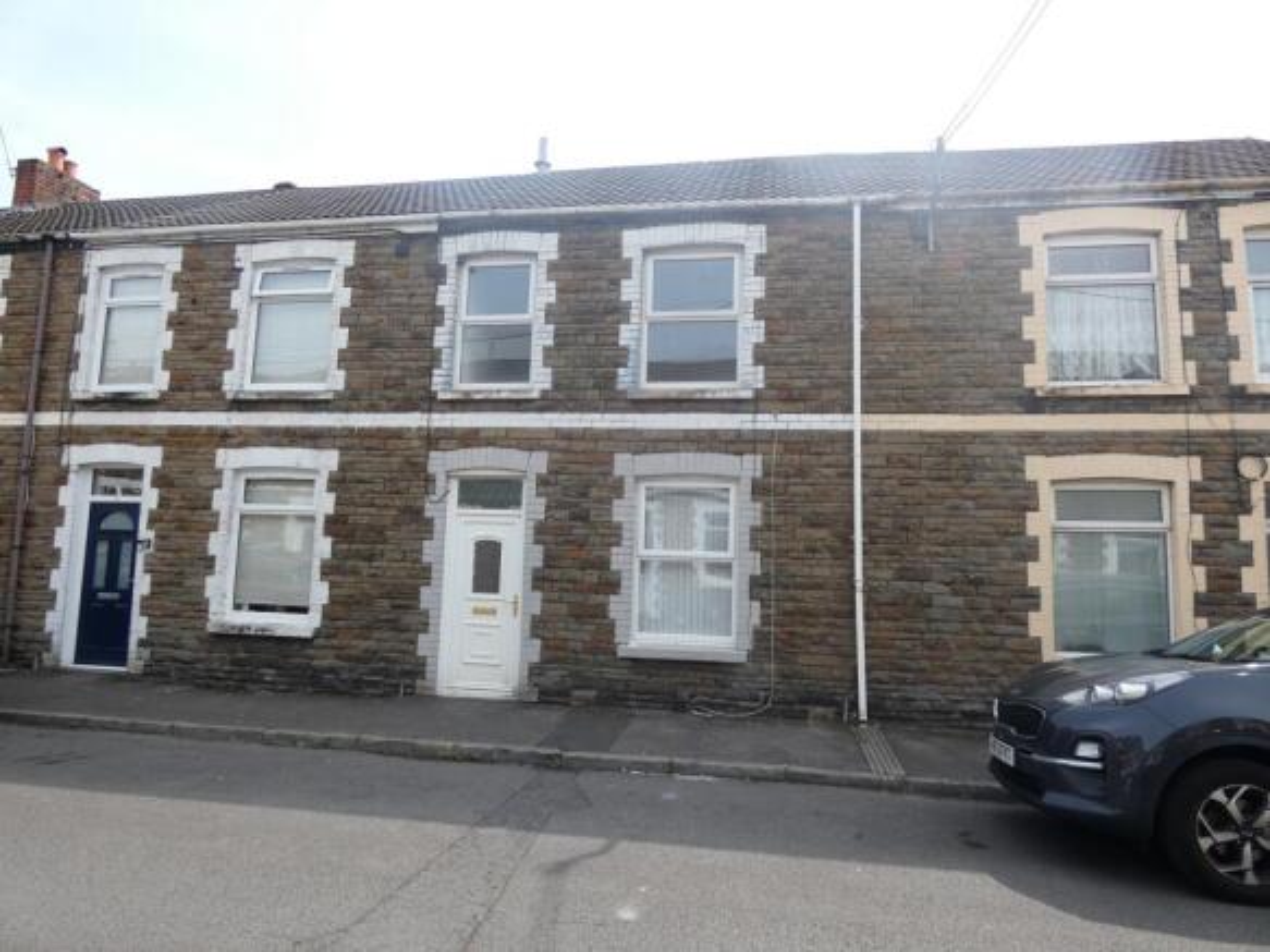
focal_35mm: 20
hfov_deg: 81.8
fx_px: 734
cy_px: 476
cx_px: 635
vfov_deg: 66.0
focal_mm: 3.6
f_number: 2.8
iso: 80
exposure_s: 1/800
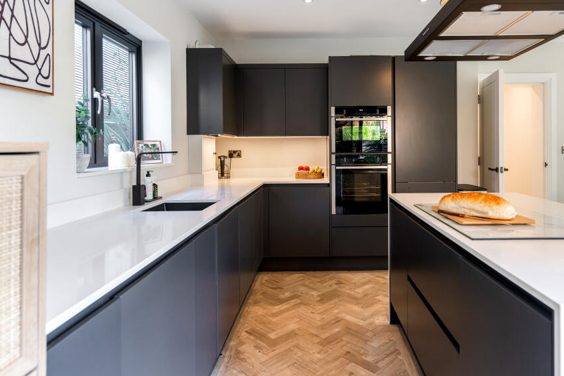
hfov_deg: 75.7
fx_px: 360
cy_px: 155
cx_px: 319
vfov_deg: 54.8
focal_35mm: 23
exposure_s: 1/8
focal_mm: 19
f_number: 4.5
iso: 320
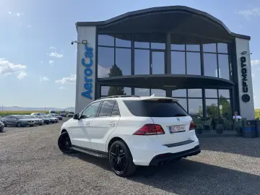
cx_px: 130
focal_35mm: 24
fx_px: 180
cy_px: 98
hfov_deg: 71.6
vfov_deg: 56.8
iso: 80
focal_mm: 6.76
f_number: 1.78
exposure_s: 1/3413
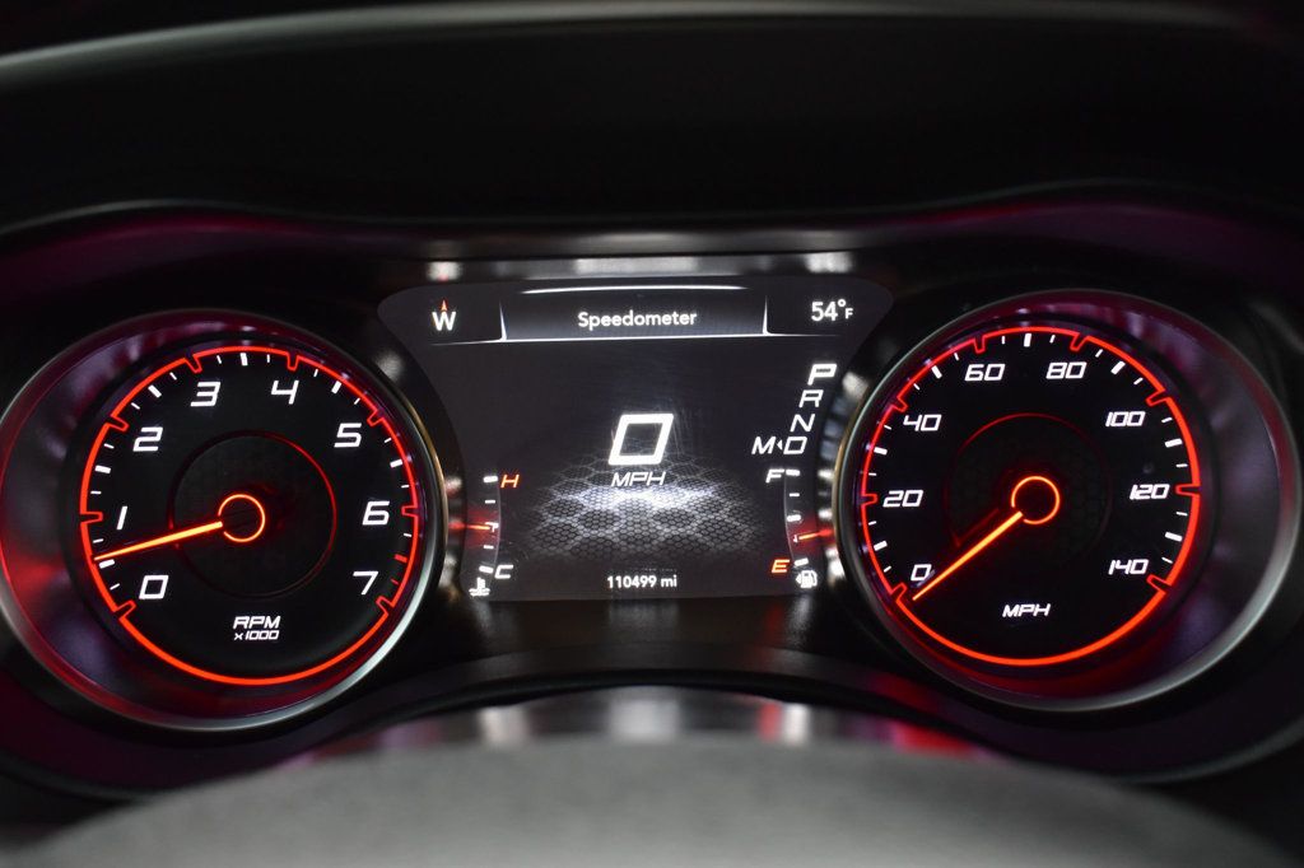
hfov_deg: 49.6
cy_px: 434
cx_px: 652
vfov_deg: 34.2
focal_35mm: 39
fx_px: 1412
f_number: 5.6
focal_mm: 26
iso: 1600
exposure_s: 1/15
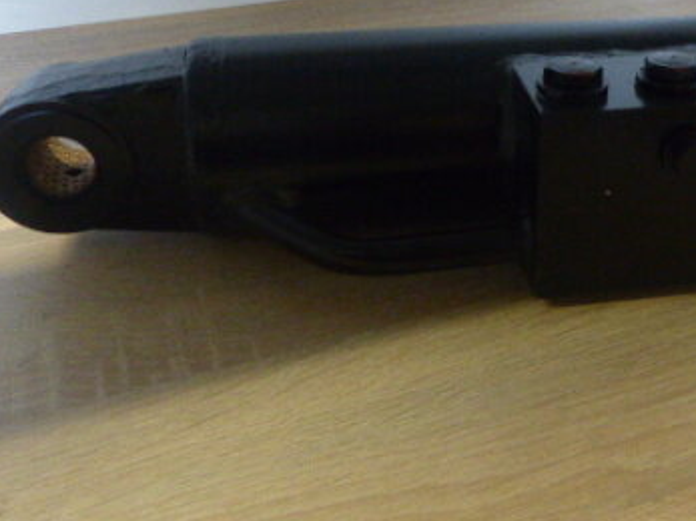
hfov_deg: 41.3
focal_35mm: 45
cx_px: 487
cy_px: 122
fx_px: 904
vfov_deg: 31.5
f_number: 2.8
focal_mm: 4.5
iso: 800
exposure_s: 1/30
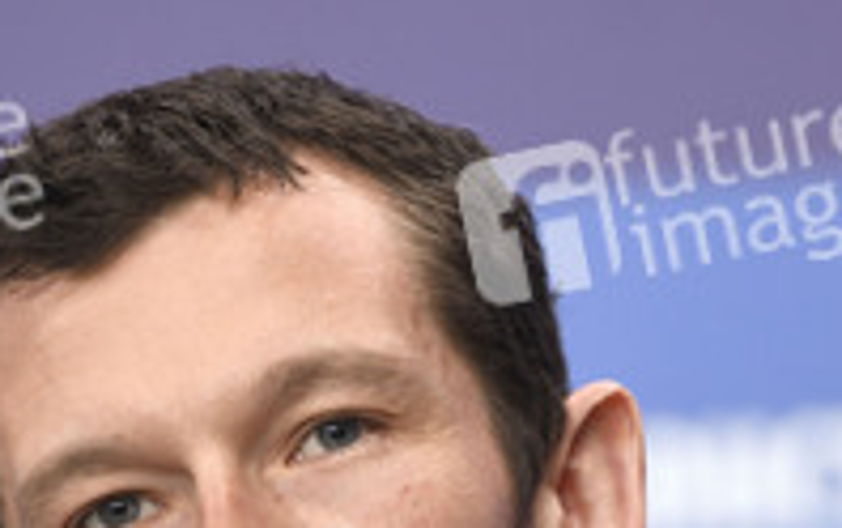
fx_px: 9437
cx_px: 289
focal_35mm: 411
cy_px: 843
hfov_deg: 5.1
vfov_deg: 3.2
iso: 1250
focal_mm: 200
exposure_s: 1/250
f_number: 4
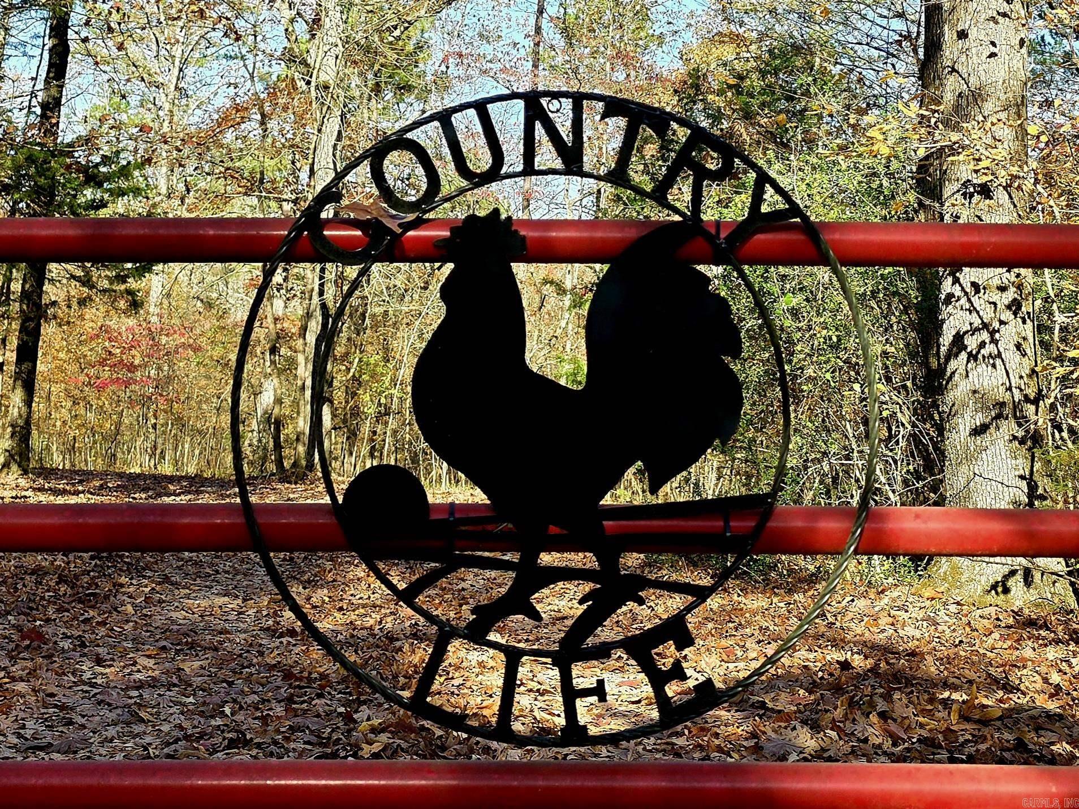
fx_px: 717
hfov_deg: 73.9
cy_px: 404
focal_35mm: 23
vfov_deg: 58.9
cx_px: 540
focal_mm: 6.3
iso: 32
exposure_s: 1/370
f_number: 1.7
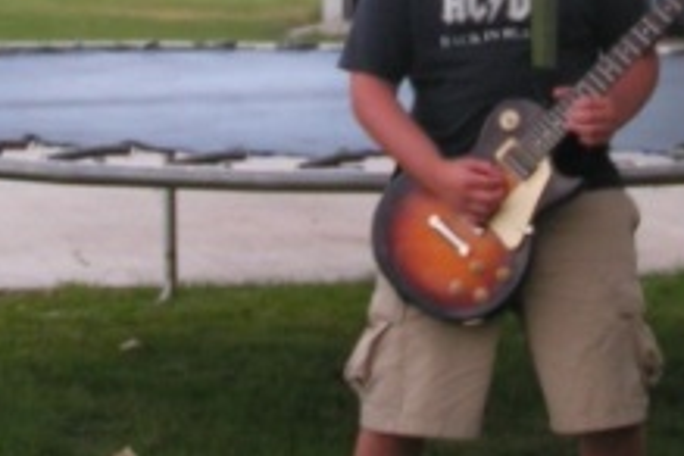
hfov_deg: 12.6
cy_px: -172
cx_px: 490
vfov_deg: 8.3
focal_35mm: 163
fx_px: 3097
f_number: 3.2
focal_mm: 8.7
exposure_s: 1/320
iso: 50
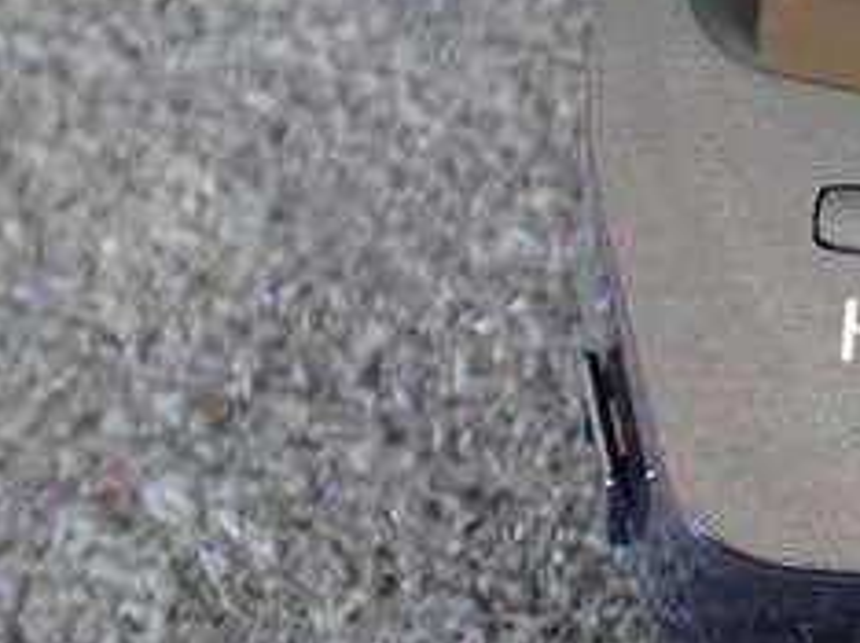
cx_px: 1033
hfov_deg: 23.2
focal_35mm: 77
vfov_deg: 19.0
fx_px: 1911
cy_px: 191
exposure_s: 1/60
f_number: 2.3
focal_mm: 5.4
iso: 800
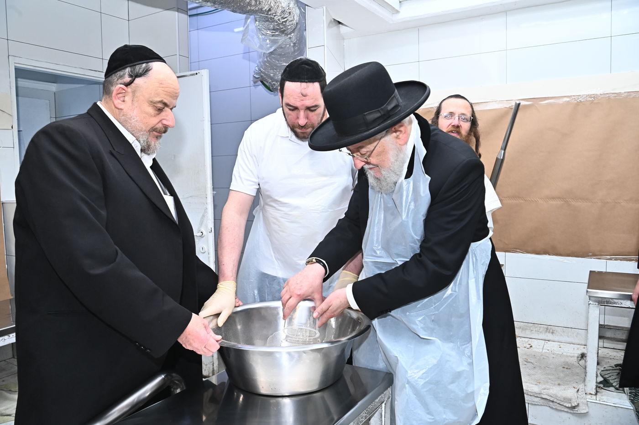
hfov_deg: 63.7
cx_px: 320
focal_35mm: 29
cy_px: 212
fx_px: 514
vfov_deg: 44.9
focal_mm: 29
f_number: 9
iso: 2000
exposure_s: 1/160
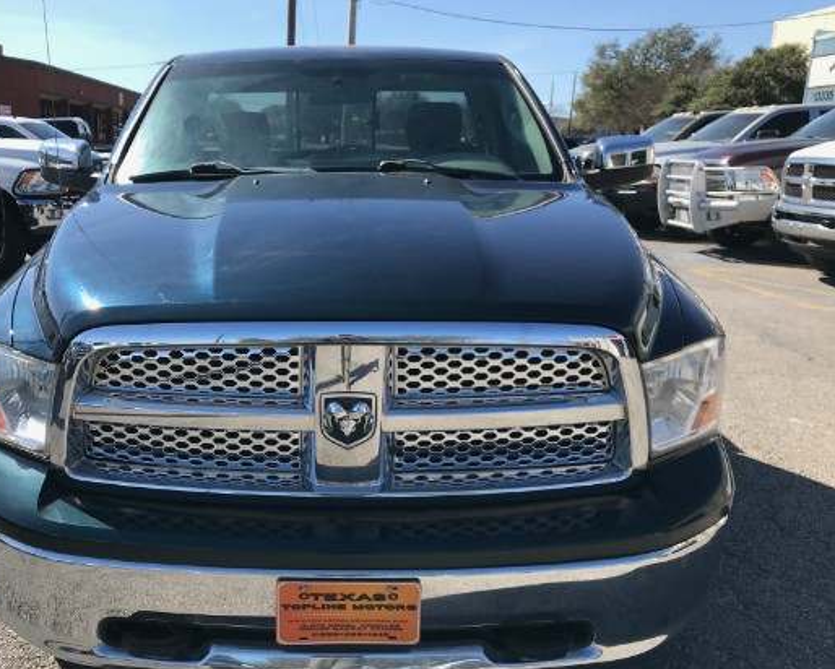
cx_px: 317
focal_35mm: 34
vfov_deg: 43.4
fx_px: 841
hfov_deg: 52.3
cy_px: 360
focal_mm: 3.99
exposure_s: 1/1408
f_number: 1.8
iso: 20
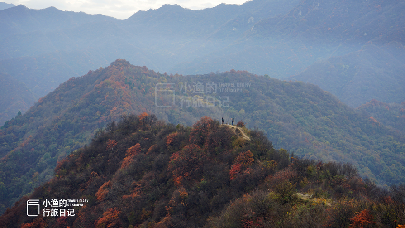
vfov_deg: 20.4
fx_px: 633
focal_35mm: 59
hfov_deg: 35.5
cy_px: 94
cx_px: 203
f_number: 7.1
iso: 100
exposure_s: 1/60
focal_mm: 56
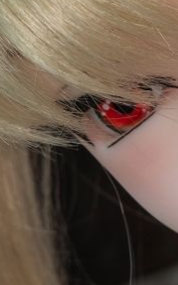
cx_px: 266
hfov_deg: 8.0
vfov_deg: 12.9
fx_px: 1244
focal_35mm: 160
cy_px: 5
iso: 125
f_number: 6.3
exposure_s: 1/2.5
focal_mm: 50
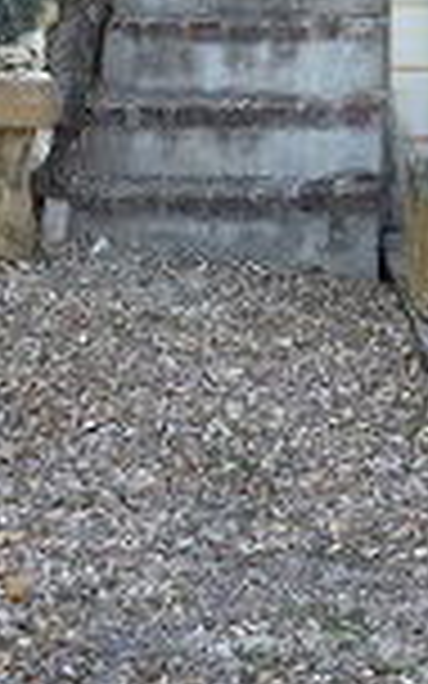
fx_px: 2221
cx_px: 716
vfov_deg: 16.4
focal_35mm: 119
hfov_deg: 10.5
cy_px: -241
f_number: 2.2
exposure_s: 1/293
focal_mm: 4.15
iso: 32
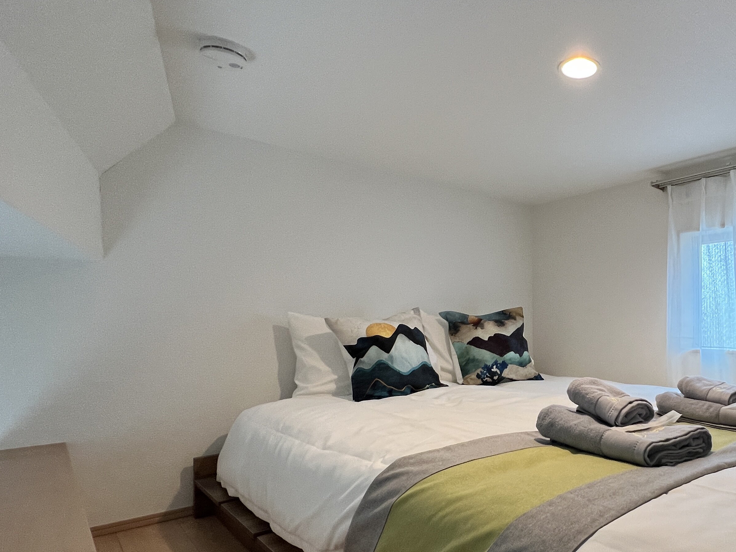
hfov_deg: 70.9
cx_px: 557
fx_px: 468
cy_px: 330
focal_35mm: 22
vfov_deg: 60.6
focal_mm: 1.57
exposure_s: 1/100
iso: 160
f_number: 1.8
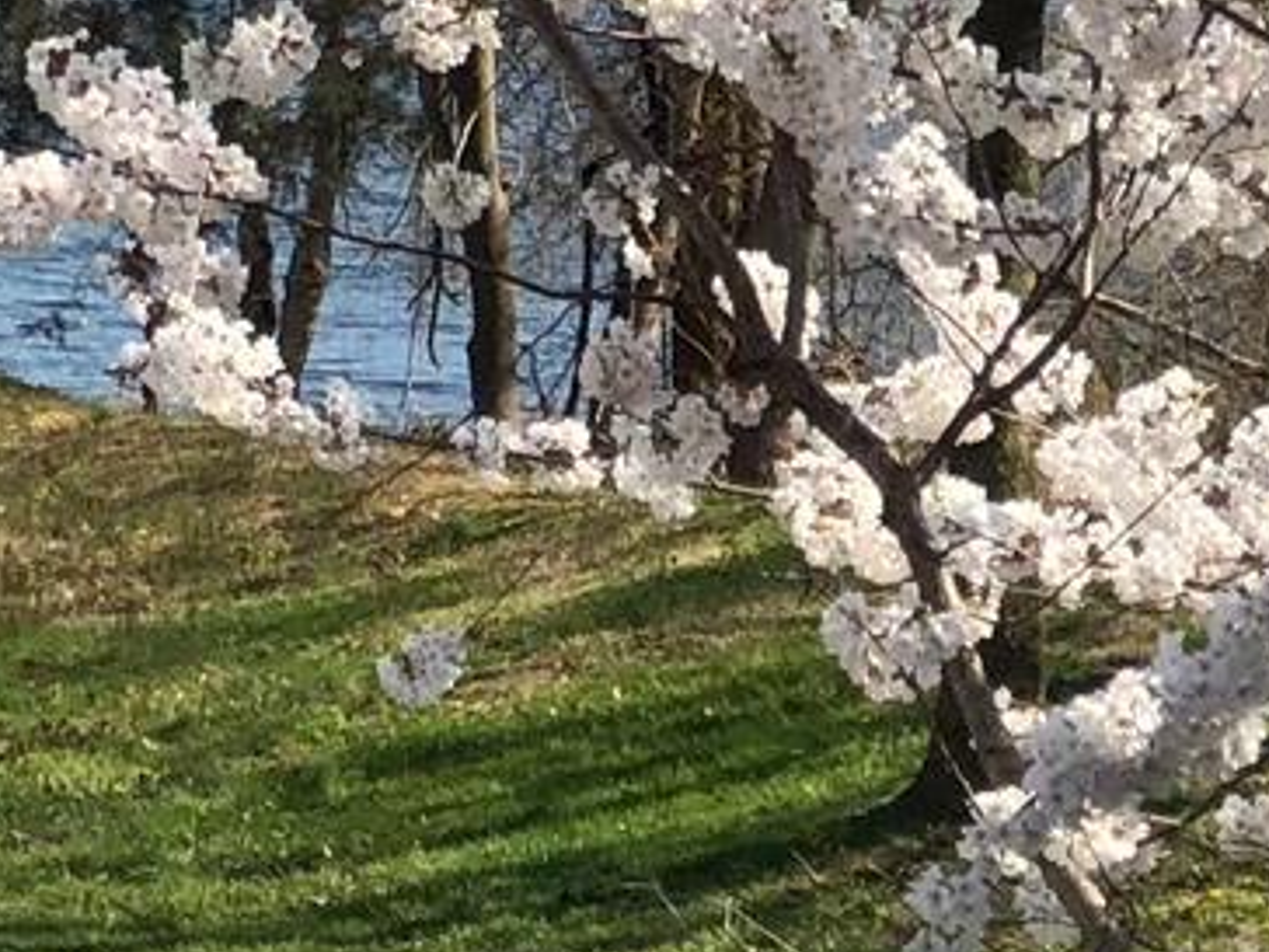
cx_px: -1583
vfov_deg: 4.6
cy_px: -561
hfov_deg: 6.0
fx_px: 11768
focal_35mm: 321
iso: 20
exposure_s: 1/552
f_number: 2.8
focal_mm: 6.6
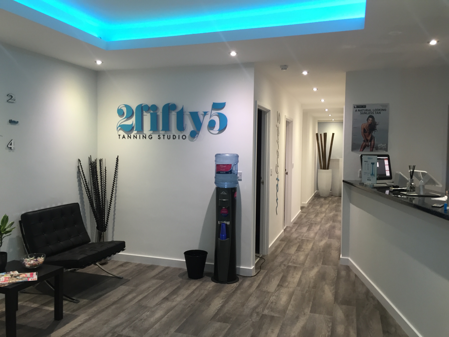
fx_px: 376
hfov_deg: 61.7
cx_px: 224
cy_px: 168
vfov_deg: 48.2
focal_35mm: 29
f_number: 2.2
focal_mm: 4.15
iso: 100
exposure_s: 1/33
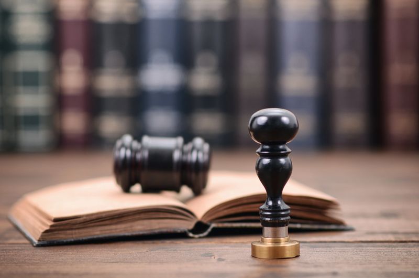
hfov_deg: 16.1
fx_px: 1481
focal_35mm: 128
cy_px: 139
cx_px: 210
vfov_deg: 10.7
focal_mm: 85
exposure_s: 1/250
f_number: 2.2
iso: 100
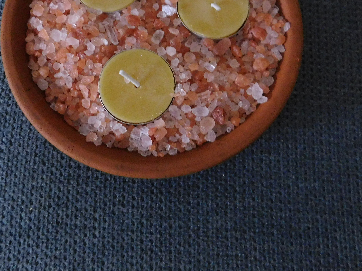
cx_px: 150
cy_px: 89
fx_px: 366
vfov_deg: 40.2
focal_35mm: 35
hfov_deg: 52.4
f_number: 3
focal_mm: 4
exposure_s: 1/10
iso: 800
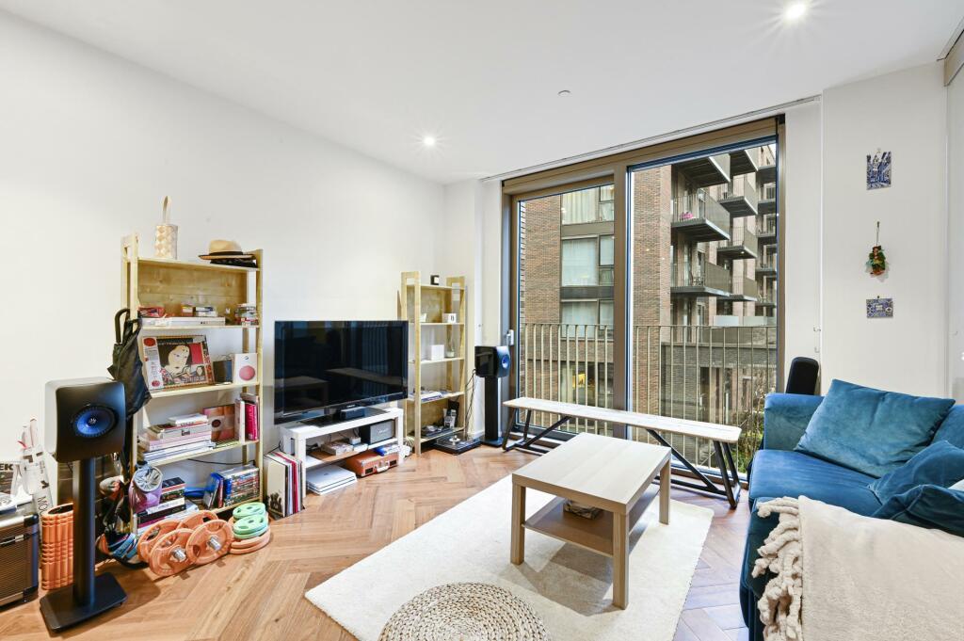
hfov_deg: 104.3
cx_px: 482
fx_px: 375
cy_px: 320
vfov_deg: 81.1
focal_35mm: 14
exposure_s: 3
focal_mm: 14
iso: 200
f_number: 16
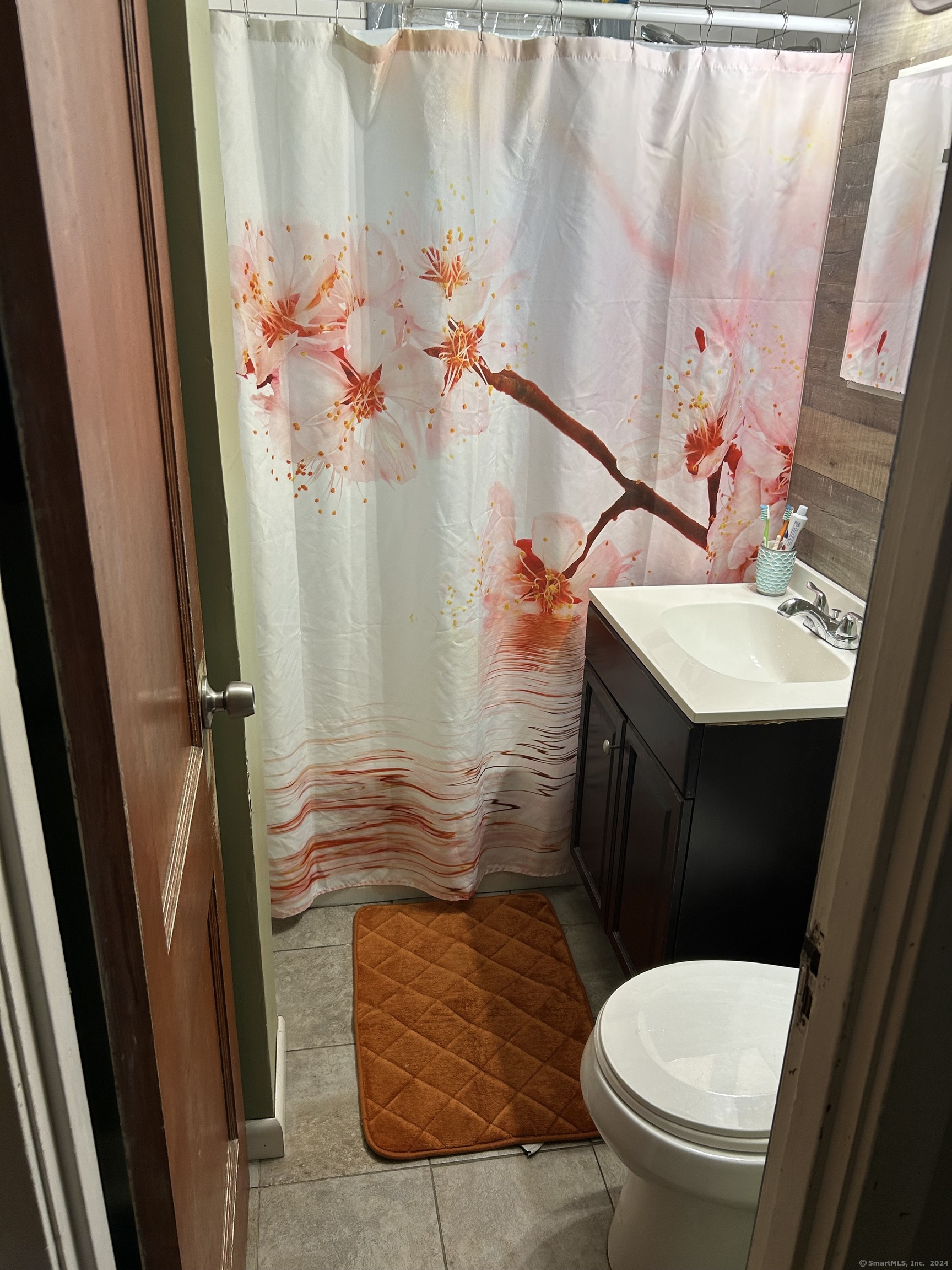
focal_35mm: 26
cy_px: 635
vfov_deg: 67.3
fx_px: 953
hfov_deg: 53.1
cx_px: 476
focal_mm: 5.7
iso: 80
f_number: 1.5
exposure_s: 1/60
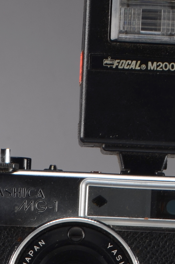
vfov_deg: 6.4
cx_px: 62
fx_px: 2337
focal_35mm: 319
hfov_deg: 4.3
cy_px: 383
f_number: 10
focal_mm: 55
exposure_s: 1/80
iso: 100
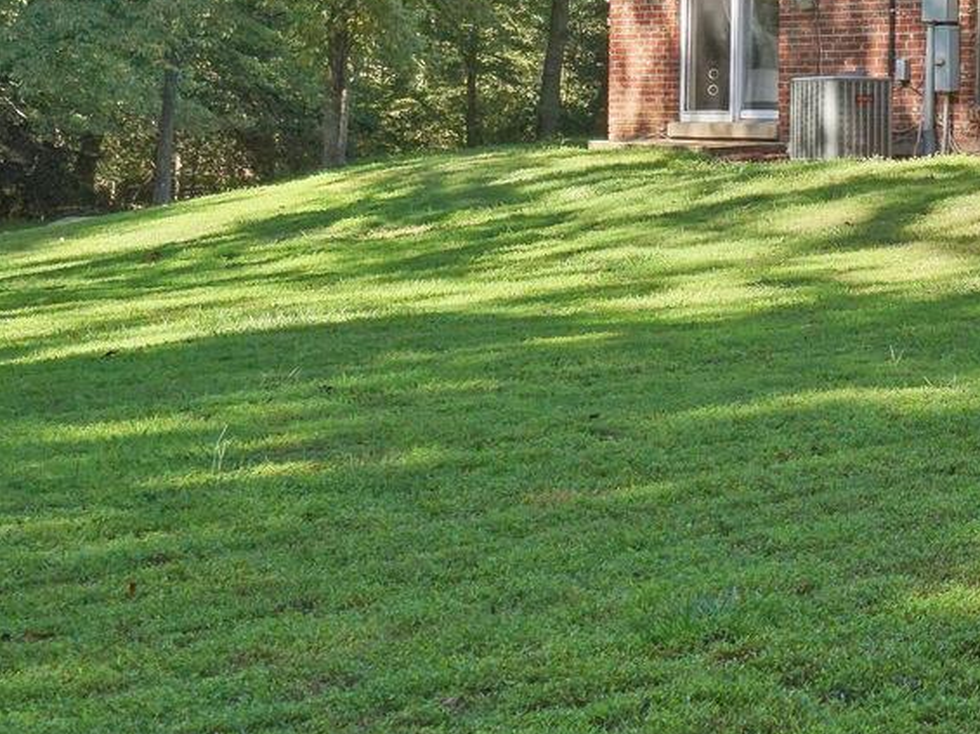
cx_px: 1467
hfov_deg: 17.2
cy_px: -52
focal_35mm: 103
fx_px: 2914
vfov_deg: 14.1
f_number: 9
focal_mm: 35
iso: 640
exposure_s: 1/500
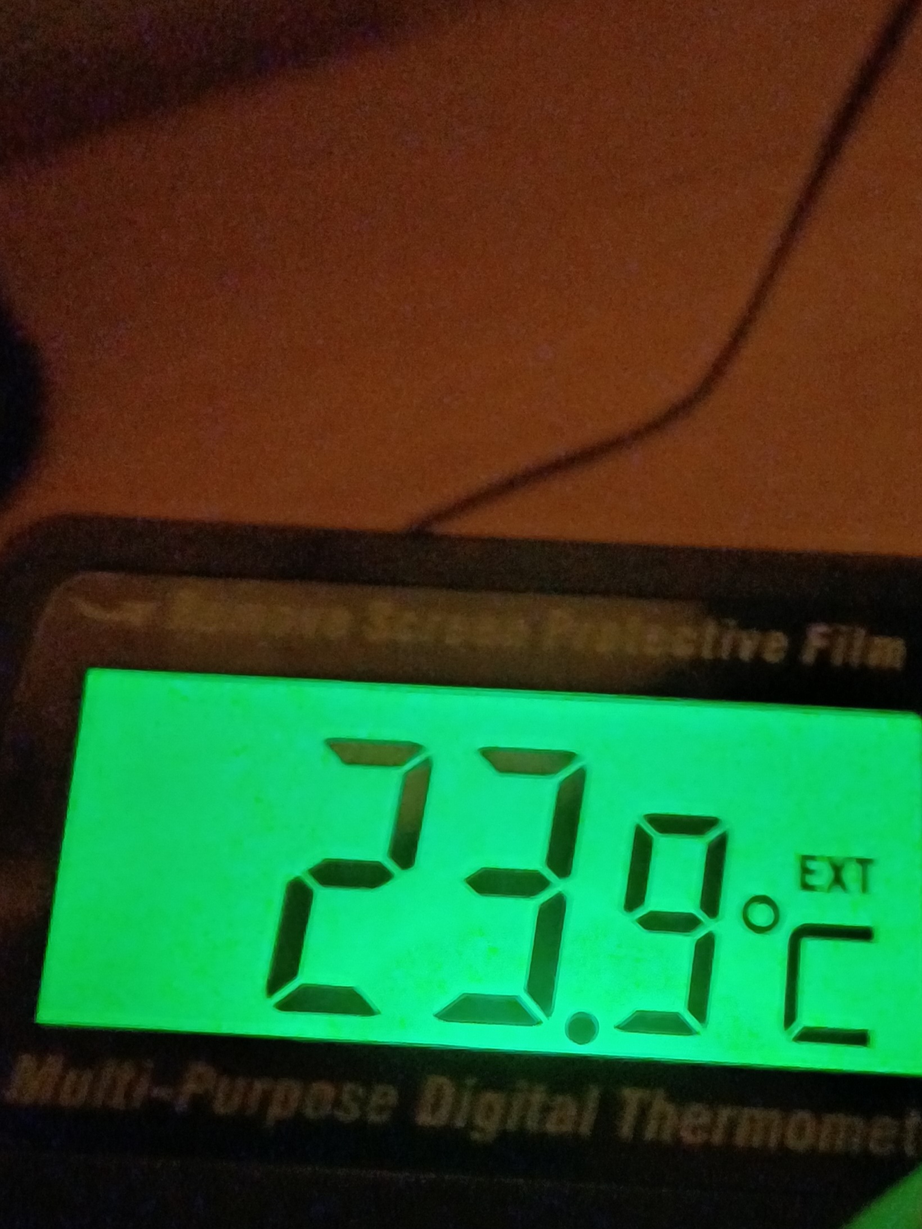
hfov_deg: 54.9
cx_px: 461
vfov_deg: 69.4
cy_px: 614
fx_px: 888
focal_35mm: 25
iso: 4000
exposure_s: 1/4
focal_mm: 4.65
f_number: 1.8
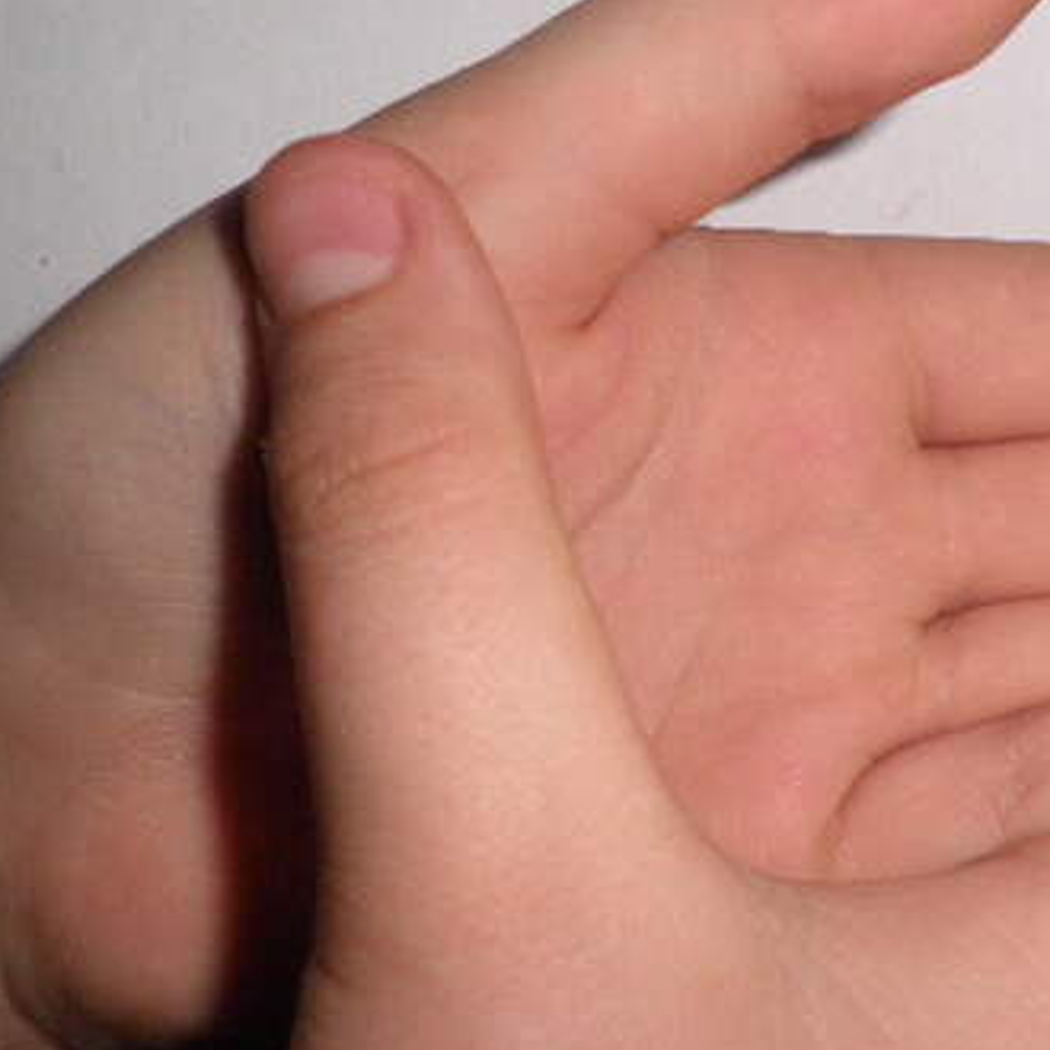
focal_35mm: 40
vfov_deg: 41.9
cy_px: 531
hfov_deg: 41.5
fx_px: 1373
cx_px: 667
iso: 160
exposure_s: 1/30
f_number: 8.3
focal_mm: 4.3
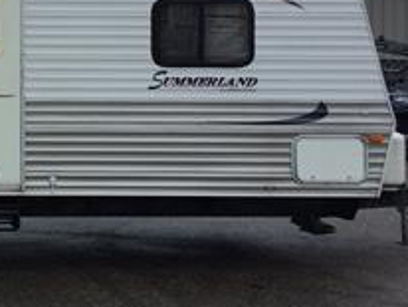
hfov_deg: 19.6
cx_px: -154
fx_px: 1062
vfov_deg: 16.3
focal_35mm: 90
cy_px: 67
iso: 32
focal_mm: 4.15
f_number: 2.2
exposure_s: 1/456
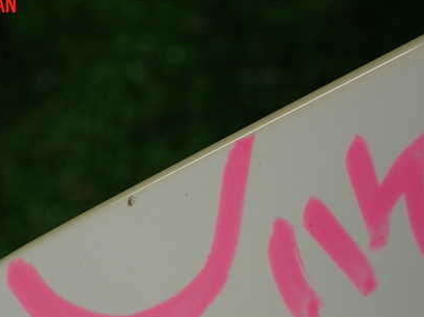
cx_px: 139
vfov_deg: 30.5
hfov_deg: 39.9
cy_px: 226
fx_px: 575
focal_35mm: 47
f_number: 2.4
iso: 100
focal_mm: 5.79
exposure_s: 1/100
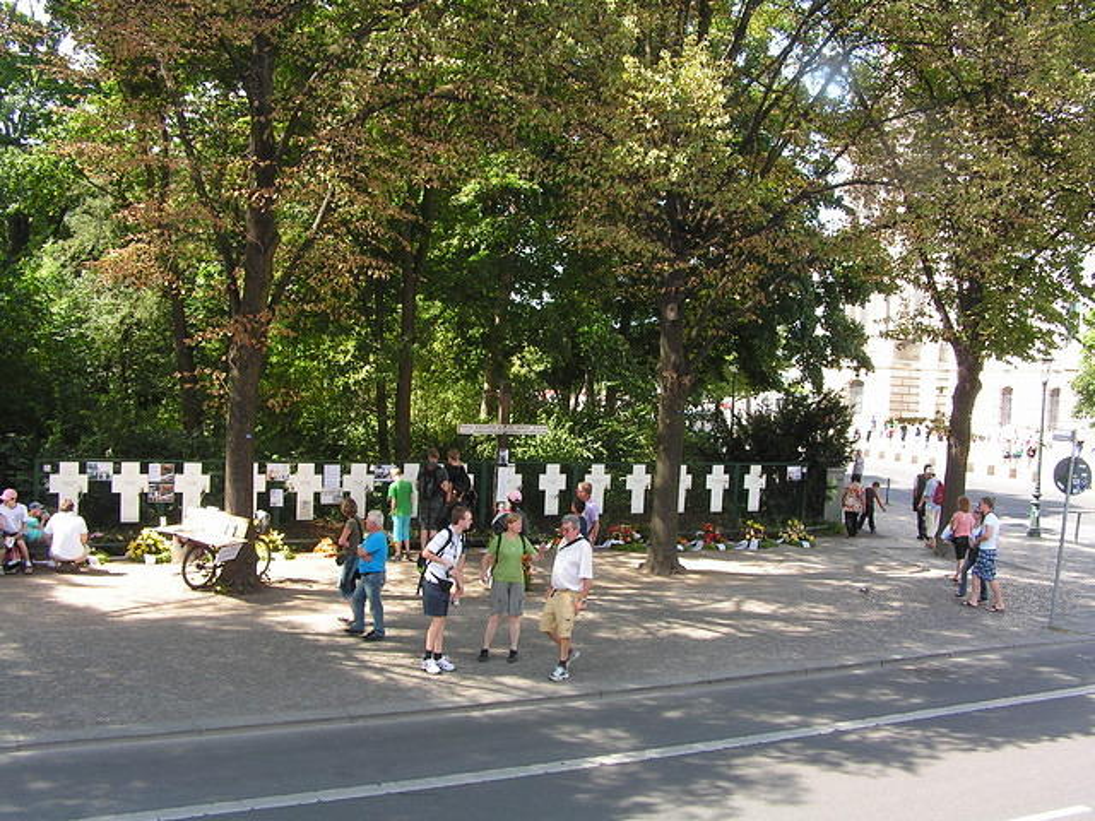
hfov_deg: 49.0
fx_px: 1202
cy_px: 410
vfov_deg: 37.7
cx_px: 548
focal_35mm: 38
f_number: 5
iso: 50
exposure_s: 1/50
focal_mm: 6.3
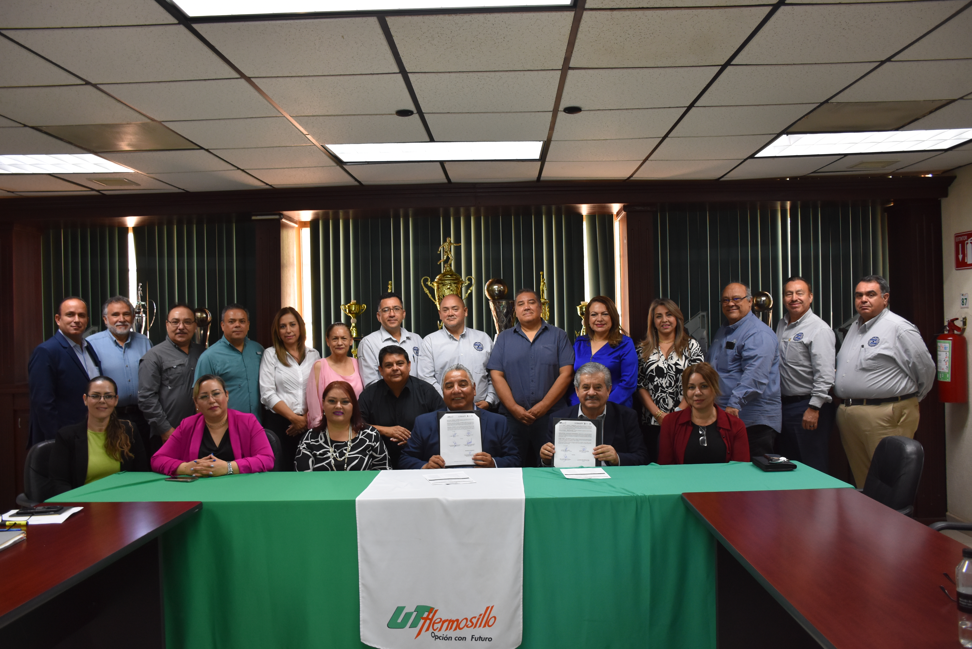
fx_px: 810
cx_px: 486
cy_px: 324
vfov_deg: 43.6
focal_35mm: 30
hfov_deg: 61.9
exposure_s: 1/60
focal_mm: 20
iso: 800
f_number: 4
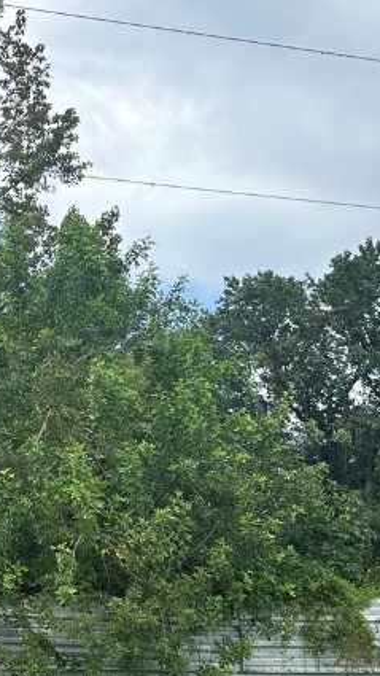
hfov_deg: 18.3
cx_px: -48
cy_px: 455
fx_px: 1129
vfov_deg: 33.0
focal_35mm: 63
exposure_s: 1/1949
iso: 80
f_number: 1.78
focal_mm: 6.86
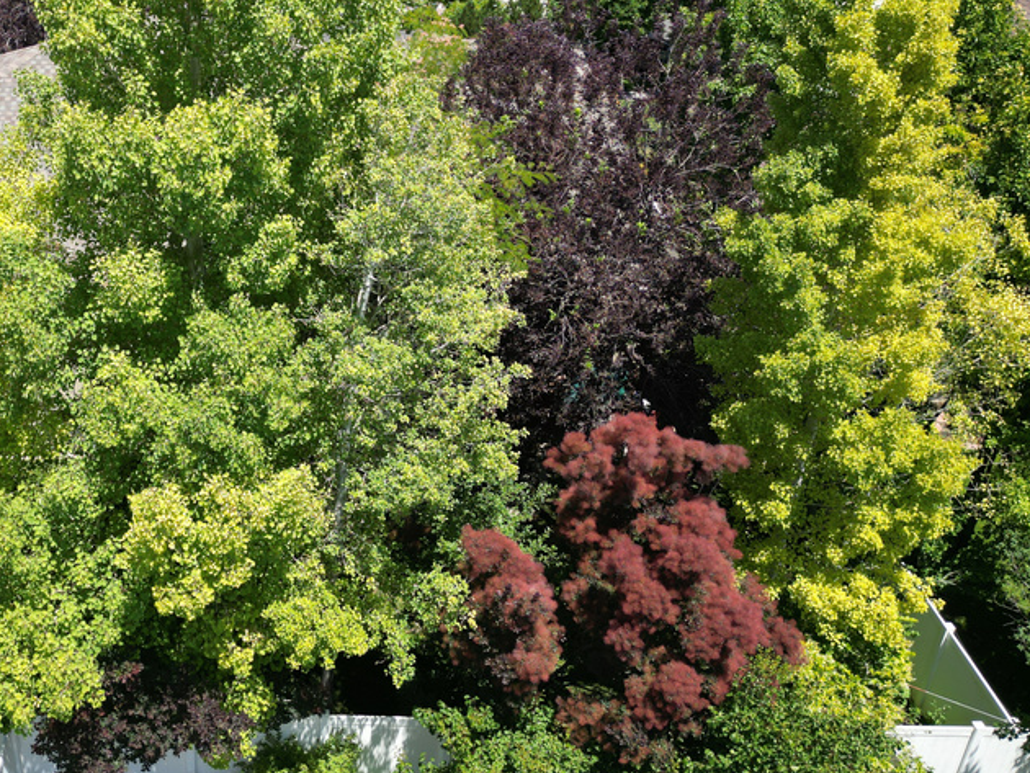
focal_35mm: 39
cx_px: 271
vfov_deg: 36.7
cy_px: 319
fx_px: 1161
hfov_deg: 46.3
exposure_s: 1/2000
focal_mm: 6.72
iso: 110
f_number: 1.7
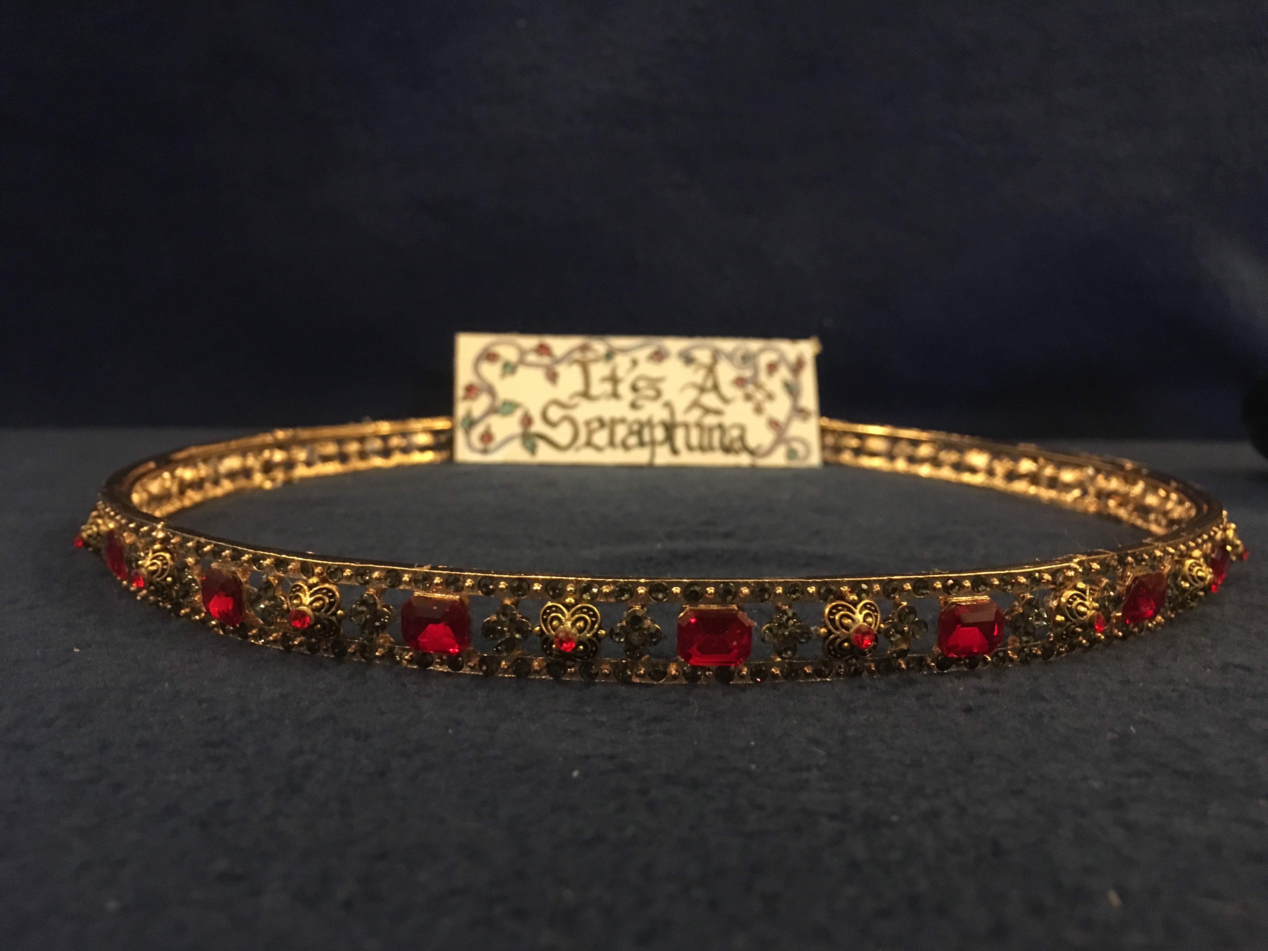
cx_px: 634
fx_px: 1062
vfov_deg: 48.2
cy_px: 476
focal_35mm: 29
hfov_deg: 61.7
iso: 400
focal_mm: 4.15
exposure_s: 1/15
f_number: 2.2
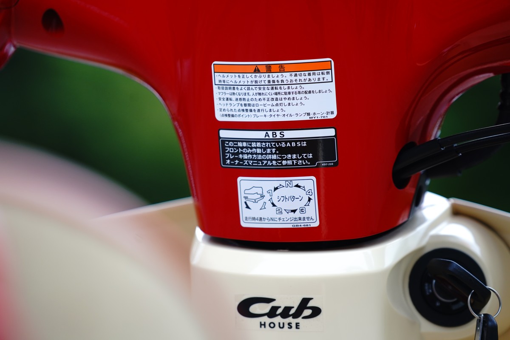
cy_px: 170
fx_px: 2550
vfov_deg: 7.6
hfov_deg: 11.4
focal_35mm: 180
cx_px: 255
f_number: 4
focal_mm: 180
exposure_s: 1/200
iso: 800
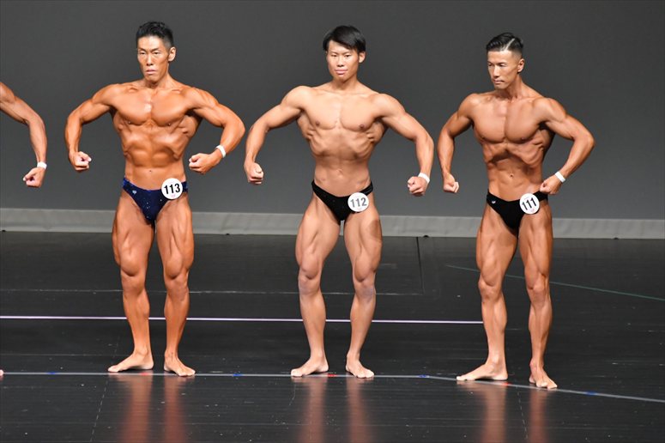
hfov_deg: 6.5
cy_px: 222
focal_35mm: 315
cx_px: 332
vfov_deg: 4.4
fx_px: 5816
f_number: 5.6
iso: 5000
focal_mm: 210
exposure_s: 1/400
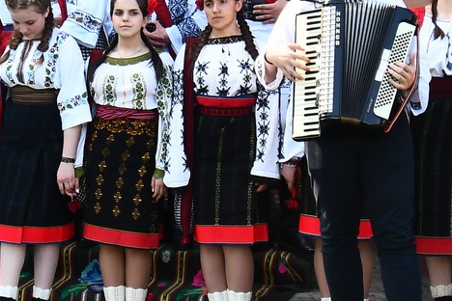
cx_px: 99
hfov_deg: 24.4
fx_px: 1029
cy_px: 27
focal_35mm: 82
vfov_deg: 16.4
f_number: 5.6
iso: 640
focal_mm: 20
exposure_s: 1/320
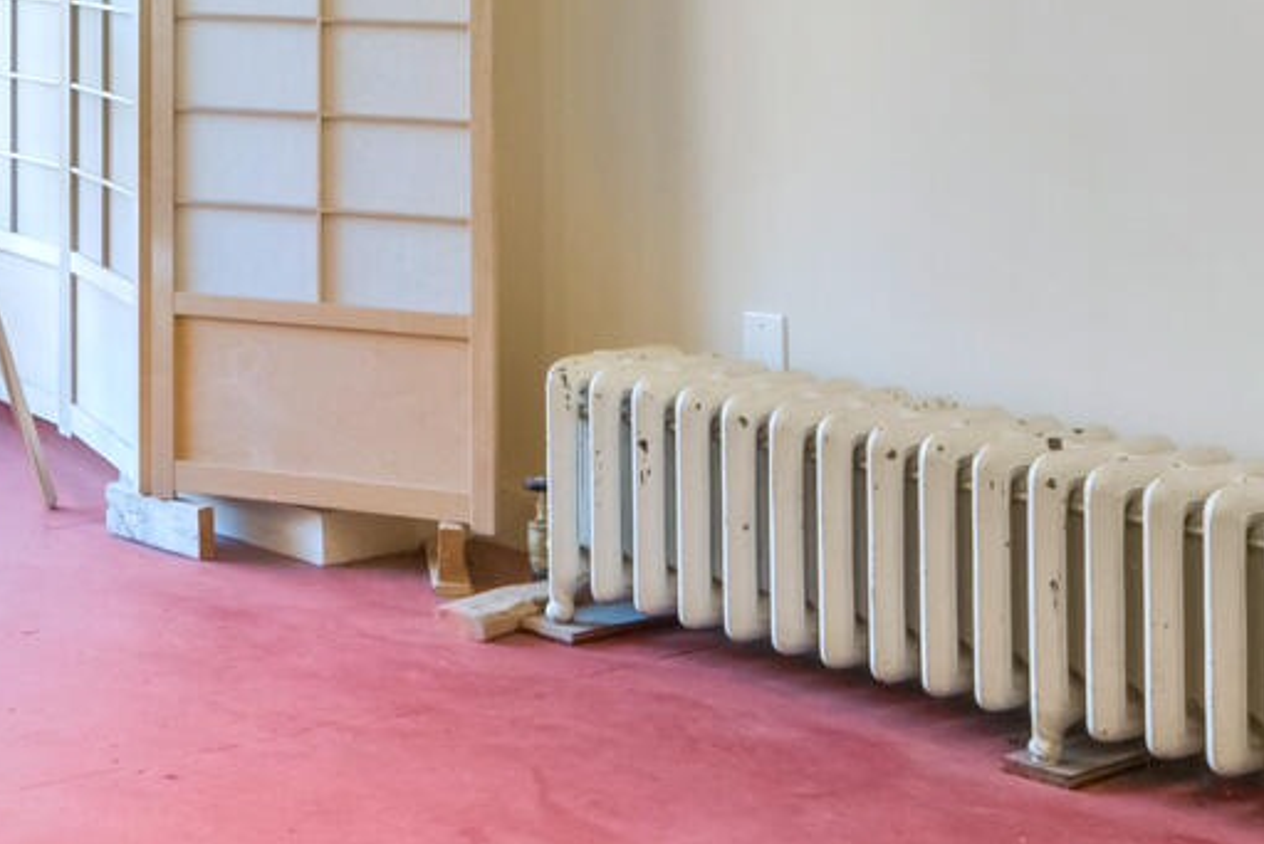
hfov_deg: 21.2
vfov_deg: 14.5
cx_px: -327
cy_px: -401
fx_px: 3090
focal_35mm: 88
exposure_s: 1/6
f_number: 8
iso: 500
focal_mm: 9.9
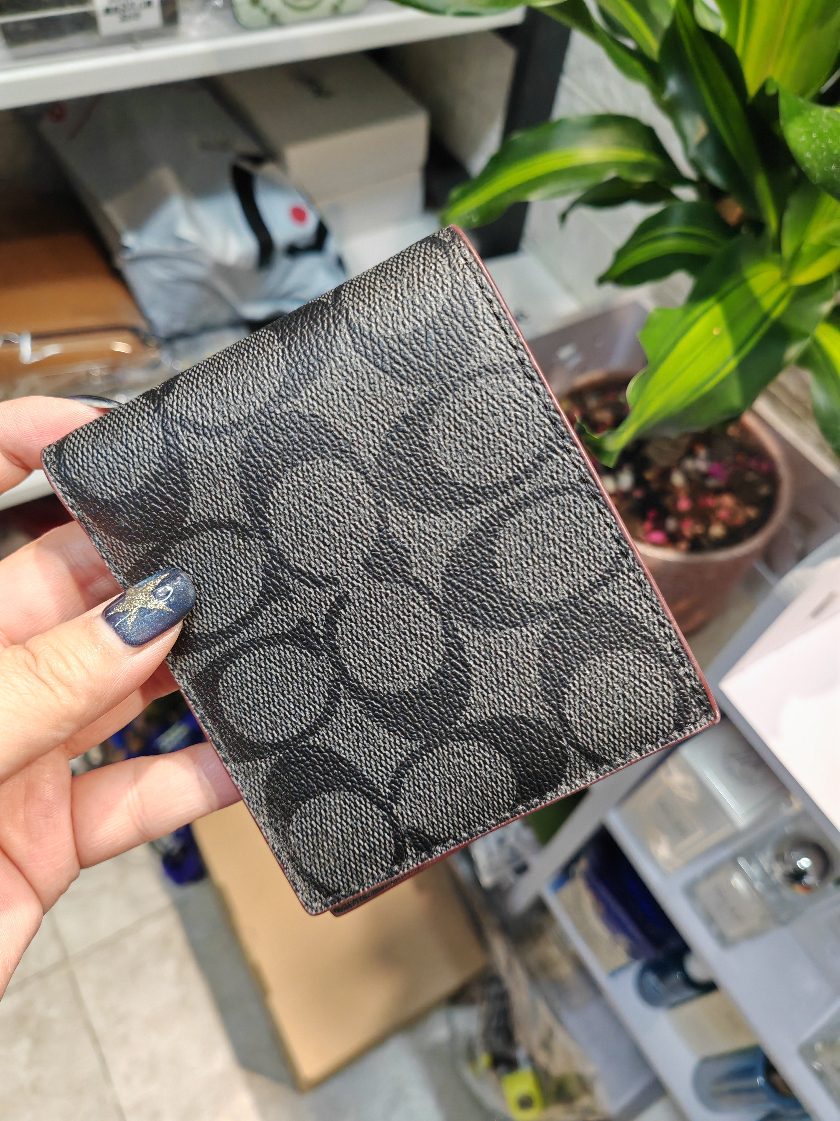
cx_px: 420
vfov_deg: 69.4
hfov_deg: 54.9
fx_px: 809
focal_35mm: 25
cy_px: 560
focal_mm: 5.3
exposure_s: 1/440
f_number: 1.9
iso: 250
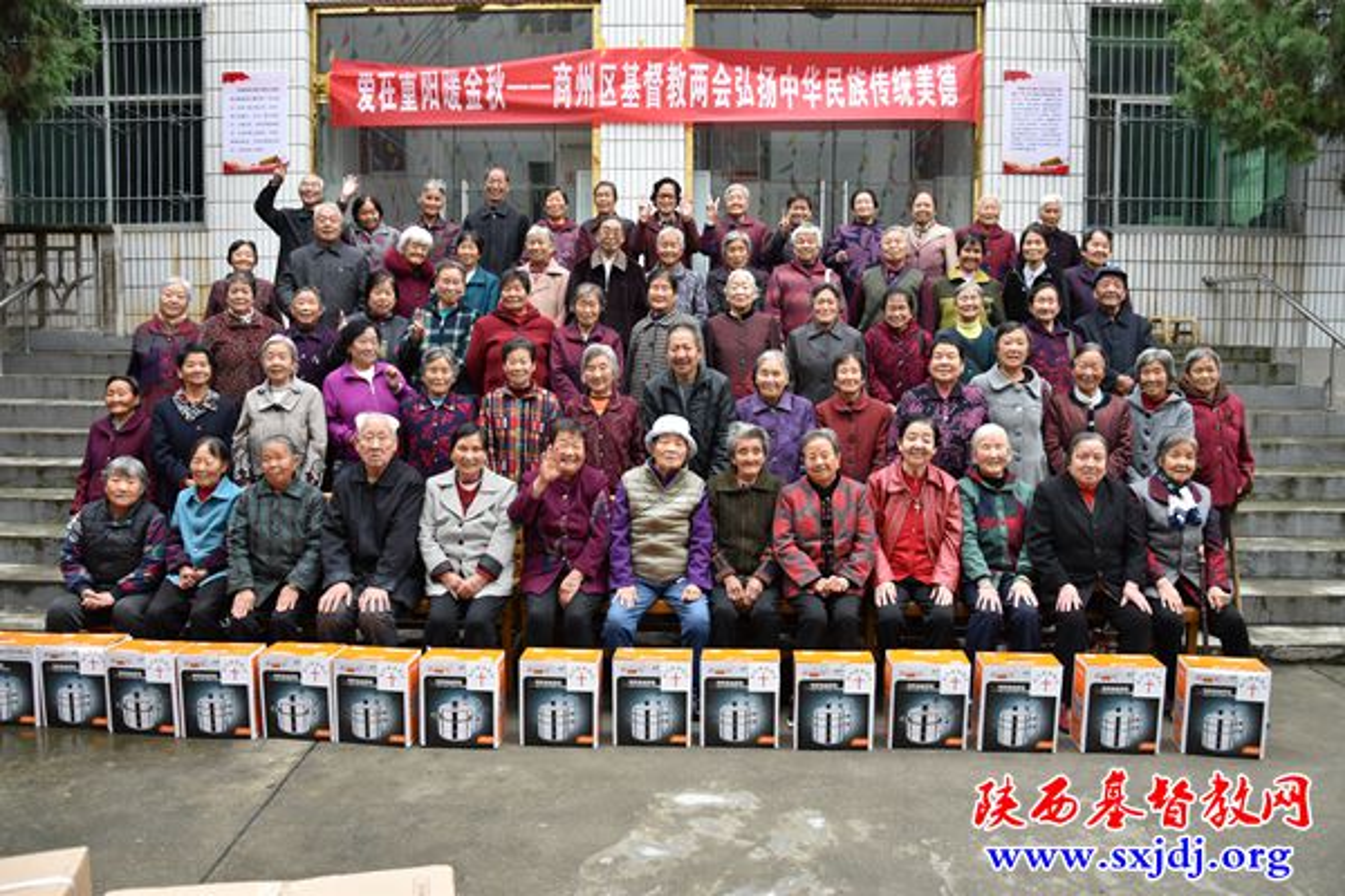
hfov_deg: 37.9
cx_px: 672
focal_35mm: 52
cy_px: 448
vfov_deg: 25.8
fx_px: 1961
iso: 400
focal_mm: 35
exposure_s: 1/100
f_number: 5
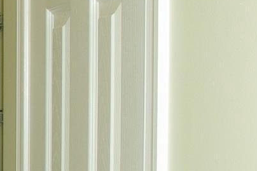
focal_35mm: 122
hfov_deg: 15.2
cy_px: 154
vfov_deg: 11.2
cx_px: -162
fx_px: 871
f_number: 6.7
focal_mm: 18
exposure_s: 1/30
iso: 400
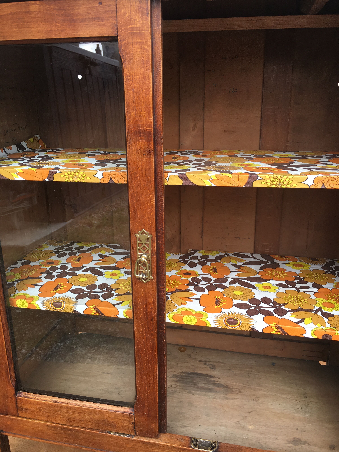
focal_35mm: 29
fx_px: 379
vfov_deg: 61.7
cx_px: 170
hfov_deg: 48.2
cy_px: 226
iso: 25
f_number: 2.2
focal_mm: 4.15
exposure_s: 1/229
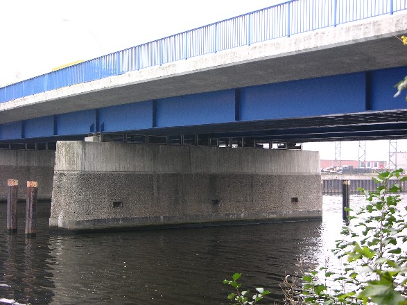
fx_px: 776
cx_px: 204
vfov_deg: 22.2
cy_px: 152
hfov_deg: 29.4
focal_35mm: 66
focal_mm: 16.8
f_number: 3.2
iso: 50
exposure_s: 1/11.8
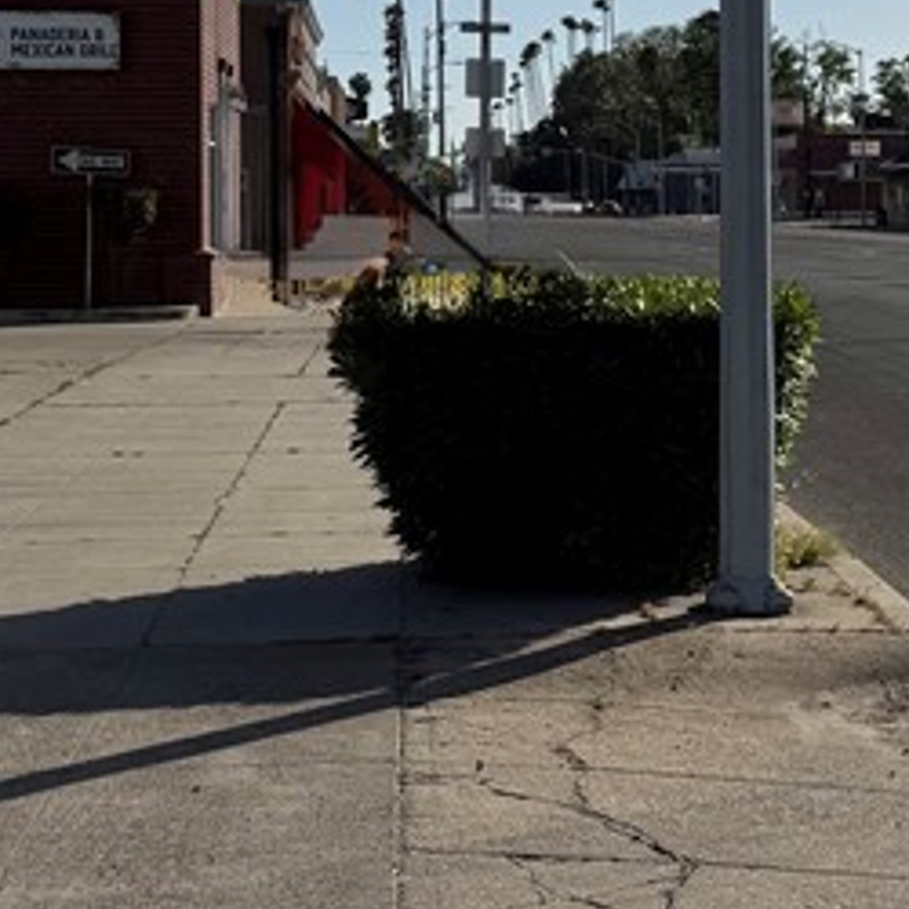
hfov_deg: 19.4
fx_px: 2585
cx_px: 880
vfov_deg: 19.8
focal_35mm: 87
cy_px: 240
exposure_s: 1/10309
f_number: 1.78
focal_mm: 6.76
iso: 80
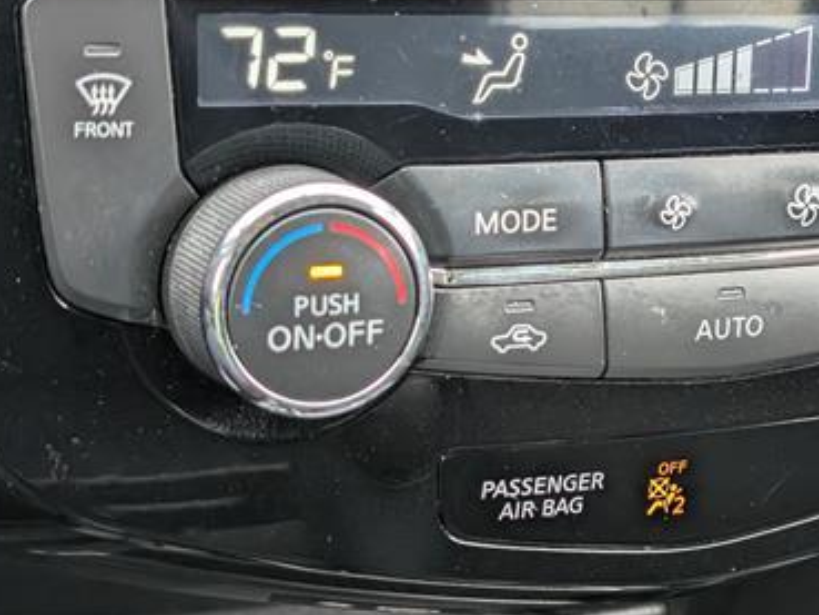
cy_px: 391
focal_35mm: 85
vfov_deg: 17.3
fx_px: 2012
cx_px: 644
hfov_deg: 22.7
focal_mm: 6.9
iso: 184
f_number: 1.68
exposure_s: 1/97.1
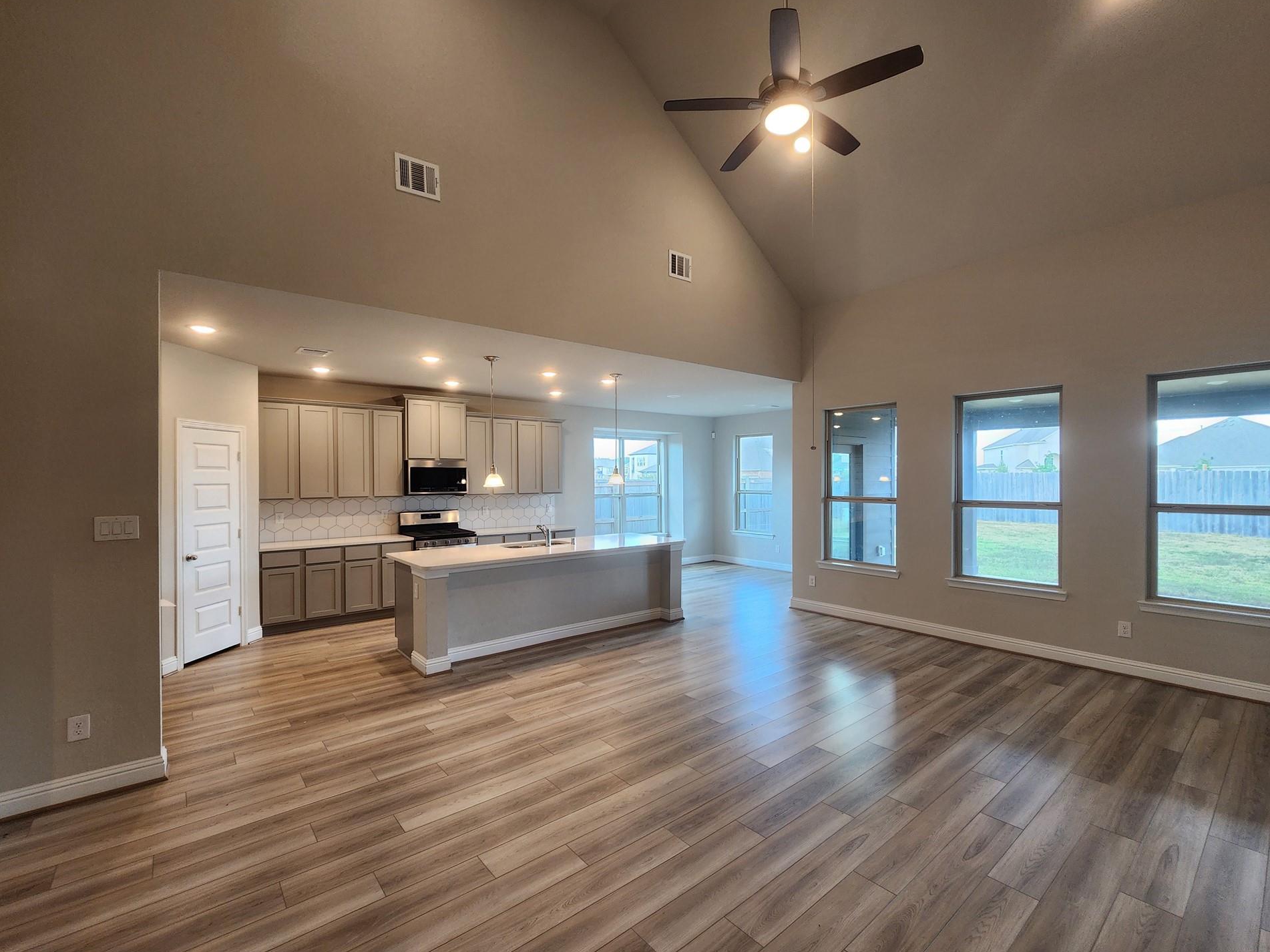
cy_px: 473
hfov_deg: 102.1
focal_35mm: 14
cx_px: 640
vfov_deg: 85.7
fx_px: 514
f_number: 2.2
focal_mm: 2.2
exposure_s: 1/60
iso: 125
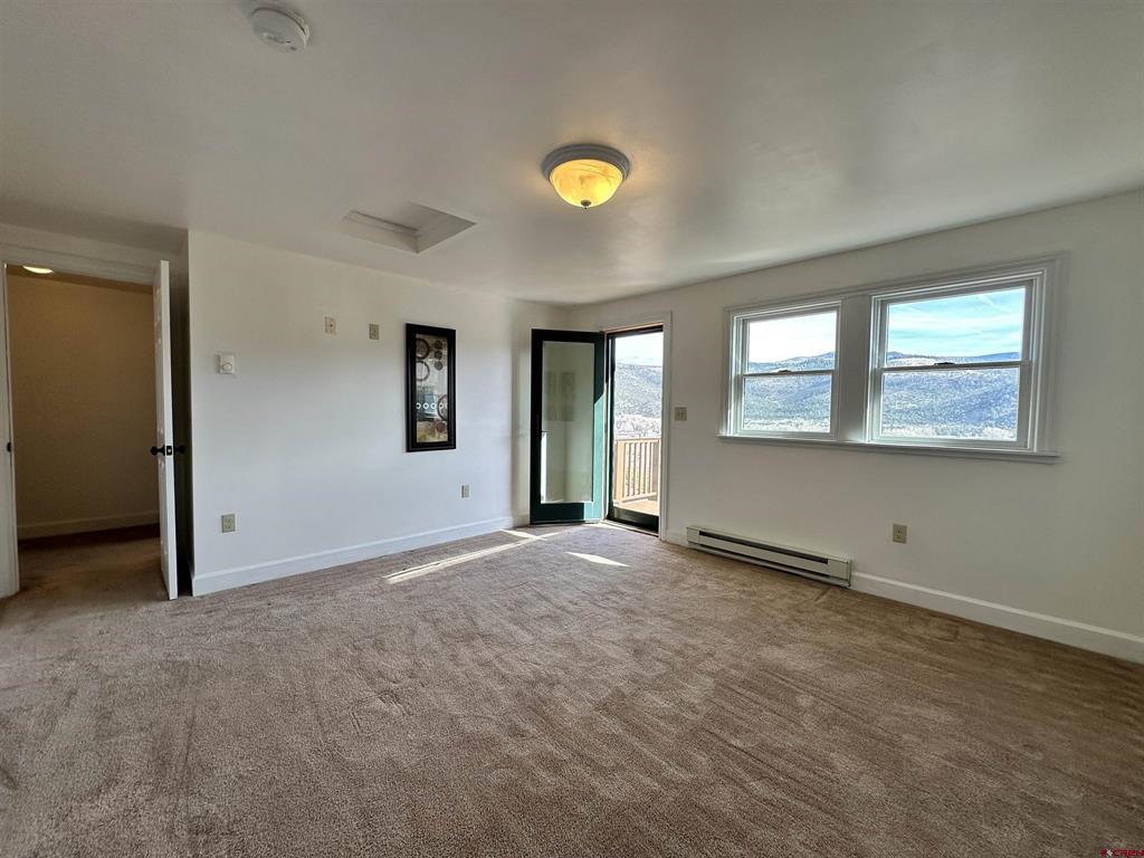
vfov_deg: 85.7
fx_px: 463
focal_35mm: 14
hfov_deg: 102.1
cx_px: 572
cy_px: 429
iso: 40
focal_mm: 2.22
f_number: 2.2
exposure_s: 1/137
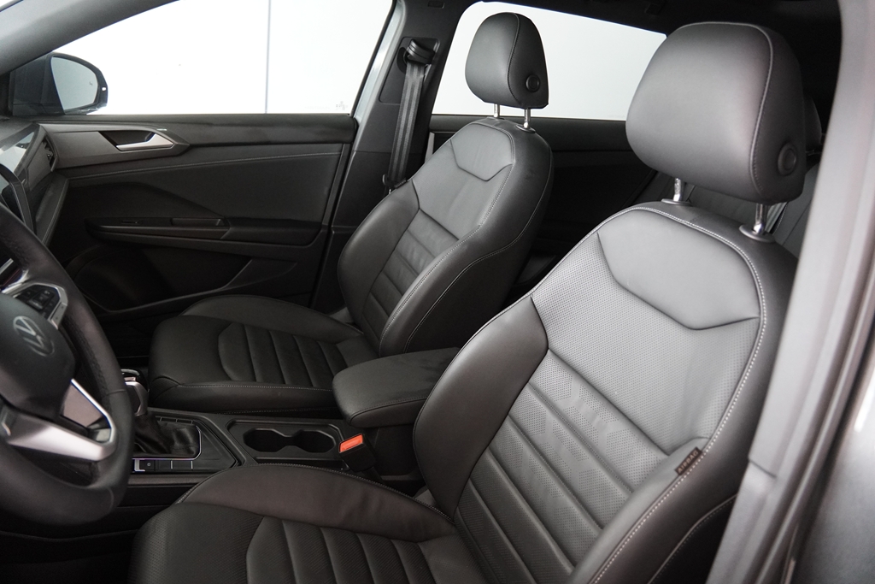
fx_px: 620
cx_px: 438
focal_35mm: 26
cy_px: 292
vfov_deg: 50.4
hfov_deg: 70.4
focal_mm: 17
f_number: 2.8
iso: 2500
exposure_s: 1/160
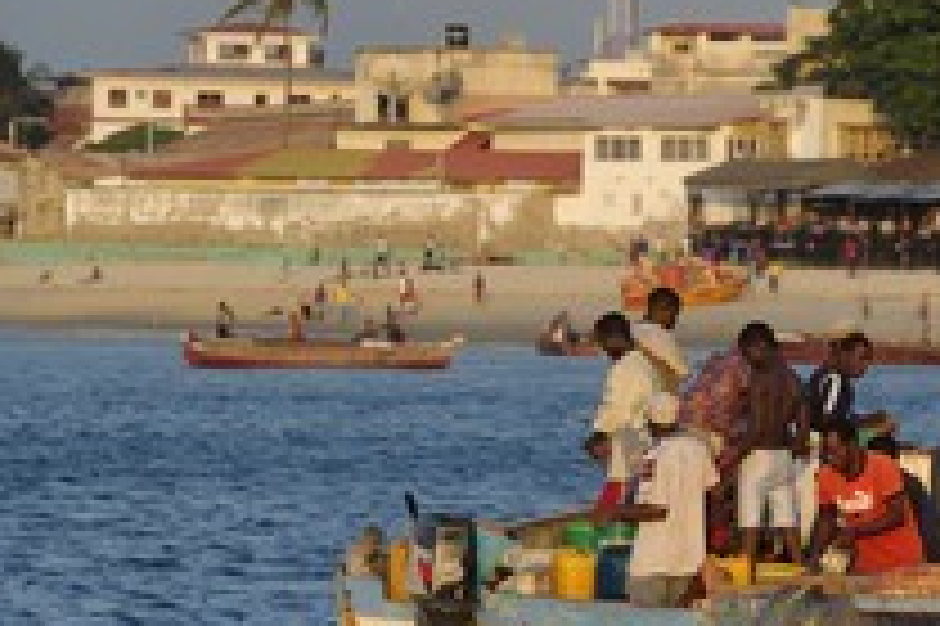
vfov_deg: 3.4
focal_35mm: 402
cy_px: 347
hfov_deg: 5.1
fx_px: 10488
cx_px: 864
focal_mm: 200
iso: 400
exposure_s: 1/320
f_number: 6.3
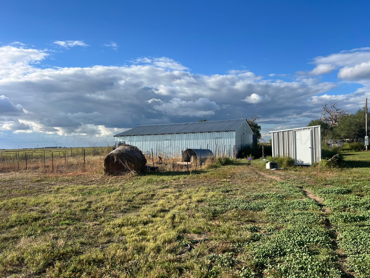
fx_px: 278
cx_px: 185
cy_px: 139
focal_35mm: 26
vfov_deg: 53.1
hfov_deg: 67.3
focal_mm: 5.7
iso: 50
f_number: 1.5
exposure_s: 1/3460
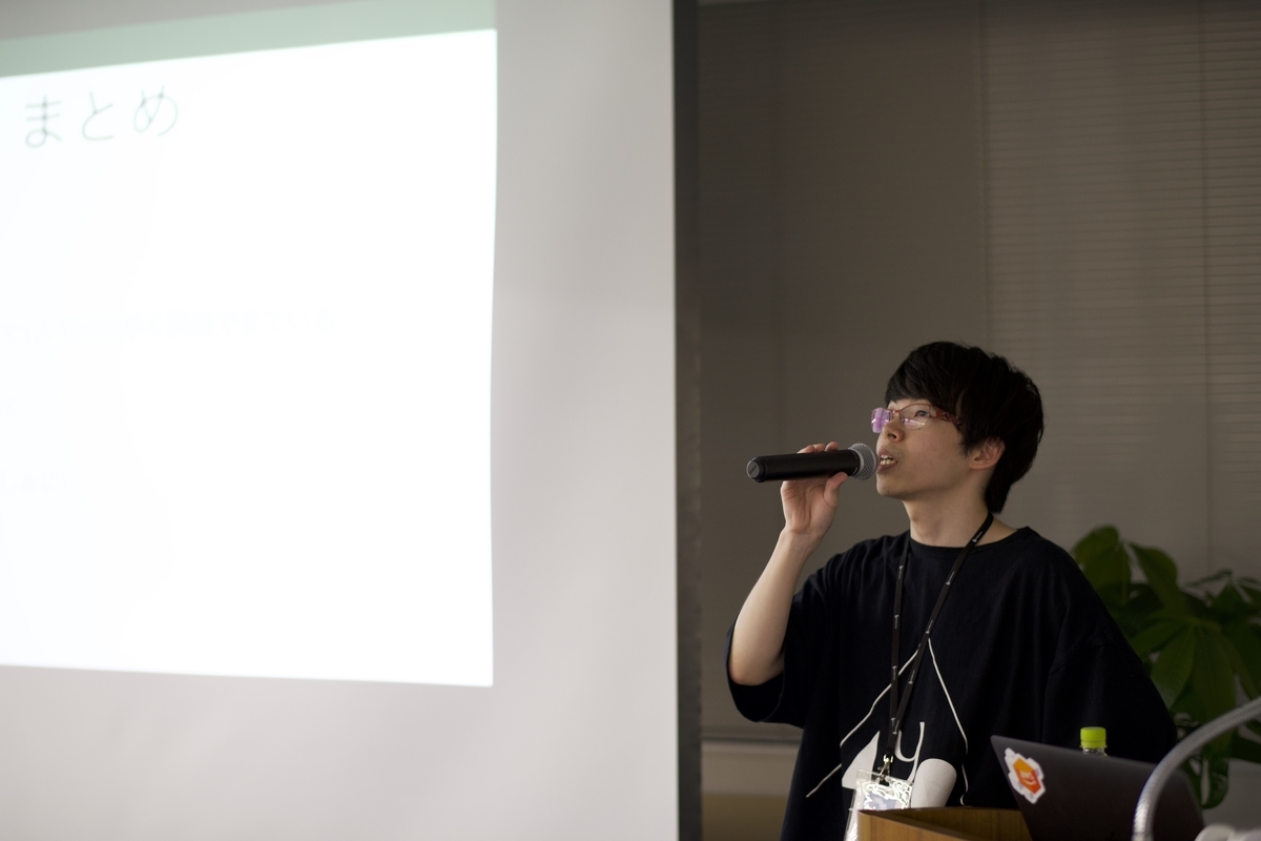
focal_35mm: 58
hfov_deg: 34.5
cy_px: 420
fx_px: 2031
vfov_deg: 23.4
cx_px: 630
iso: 800
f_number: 2
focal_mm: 58
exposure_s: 1/100
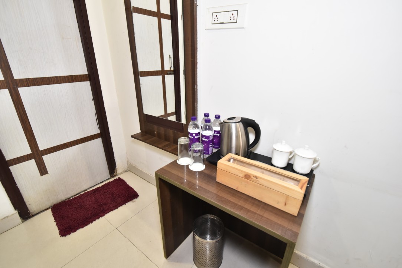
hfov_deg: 96.7
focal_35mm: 16
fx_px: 179
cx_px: 201
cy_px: 134
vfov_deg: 73.8
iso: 2000
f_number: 7.1
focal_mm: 16
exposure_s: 1/50
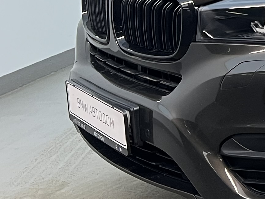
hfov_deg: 13.5
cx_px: 558
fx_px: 927
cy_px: -81
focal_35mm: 121
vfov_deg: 11.8
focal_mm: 5.7
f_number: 1.5
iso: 125
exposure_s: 1/84
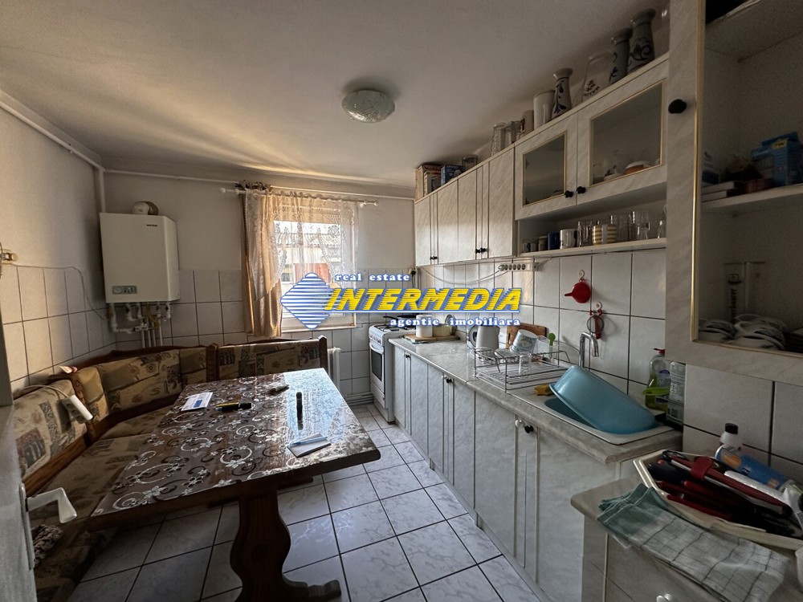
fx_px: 325
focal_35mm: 14
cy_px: 301
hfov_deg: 102.1
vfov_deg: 85.7
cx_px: 402
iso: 160
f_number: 2.2
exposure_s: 1/99
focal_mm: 2.22
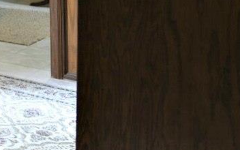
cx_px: -257
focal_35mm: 88
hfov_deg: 16.7
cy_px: -89
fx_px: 576
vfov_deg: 13.8
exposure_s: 1/15
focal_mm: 15
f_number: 2.8
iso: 640
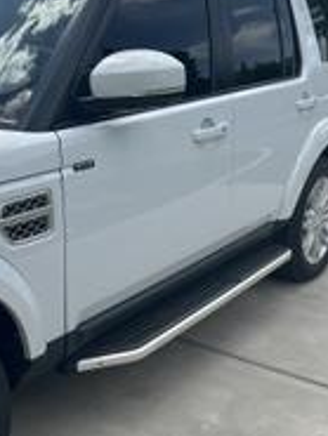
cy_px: 257
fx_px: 618
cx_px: 101
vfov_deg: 38.8
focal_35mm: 49
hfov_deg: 29.4
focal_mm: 6.86
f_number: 1.78
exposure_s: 1/4016
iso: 80
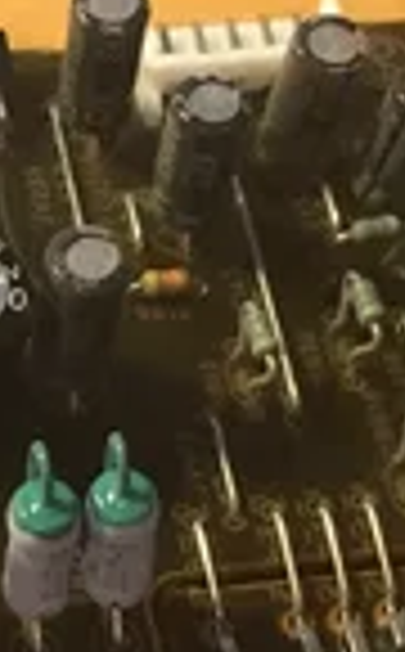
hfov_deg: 12.5
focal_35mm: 102
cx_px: -58
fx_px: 1810
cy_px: 373
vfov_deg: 20.4
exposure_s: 1/17
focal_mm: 4.15
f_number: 2.2
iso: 400
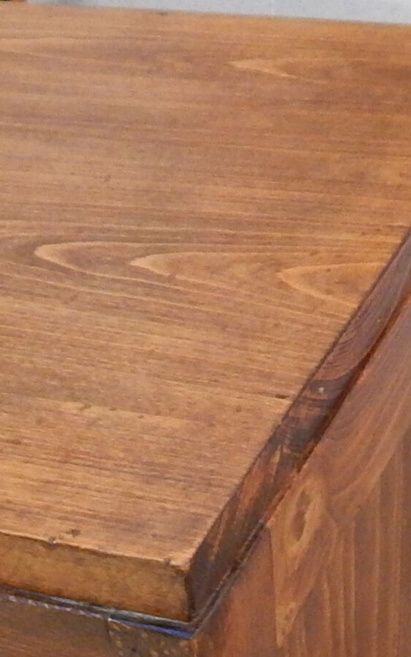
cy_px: 859
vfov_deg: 22.1
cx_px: 152
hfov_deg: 15.5
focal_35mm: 84
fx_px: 1506
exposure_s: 1/8
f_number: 3
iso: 400
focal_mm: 4
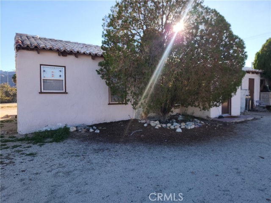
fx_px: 180
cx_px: 136
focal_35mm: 23
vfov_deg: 58.9
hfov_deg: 73.9
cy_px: 102
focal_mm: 5.4
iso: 20
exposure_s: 1/606
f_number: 1.8
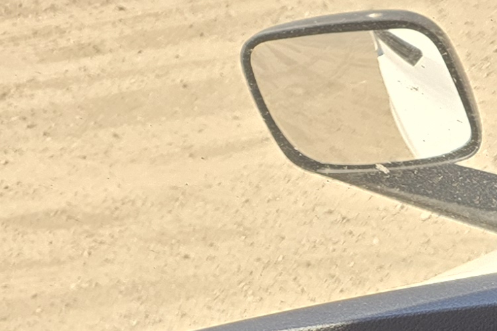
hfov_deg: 12.4
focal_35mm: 128
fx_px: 1766
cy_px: 879
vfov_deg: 9.2
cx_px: 1211
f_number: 1.8
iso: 25
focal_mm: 5.4
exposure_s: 1/348
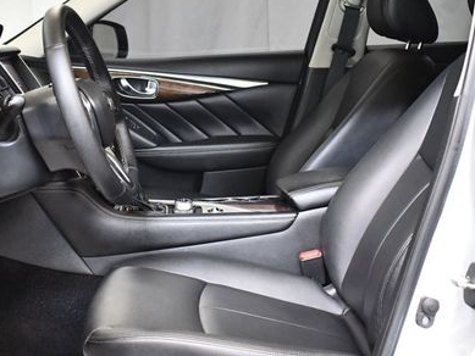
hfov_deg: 33.7
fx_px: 782
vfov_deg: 25.7
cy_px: 169
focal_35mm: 57
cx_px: 211
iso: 3200
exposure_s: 1/80
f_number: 3.5
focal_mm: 18
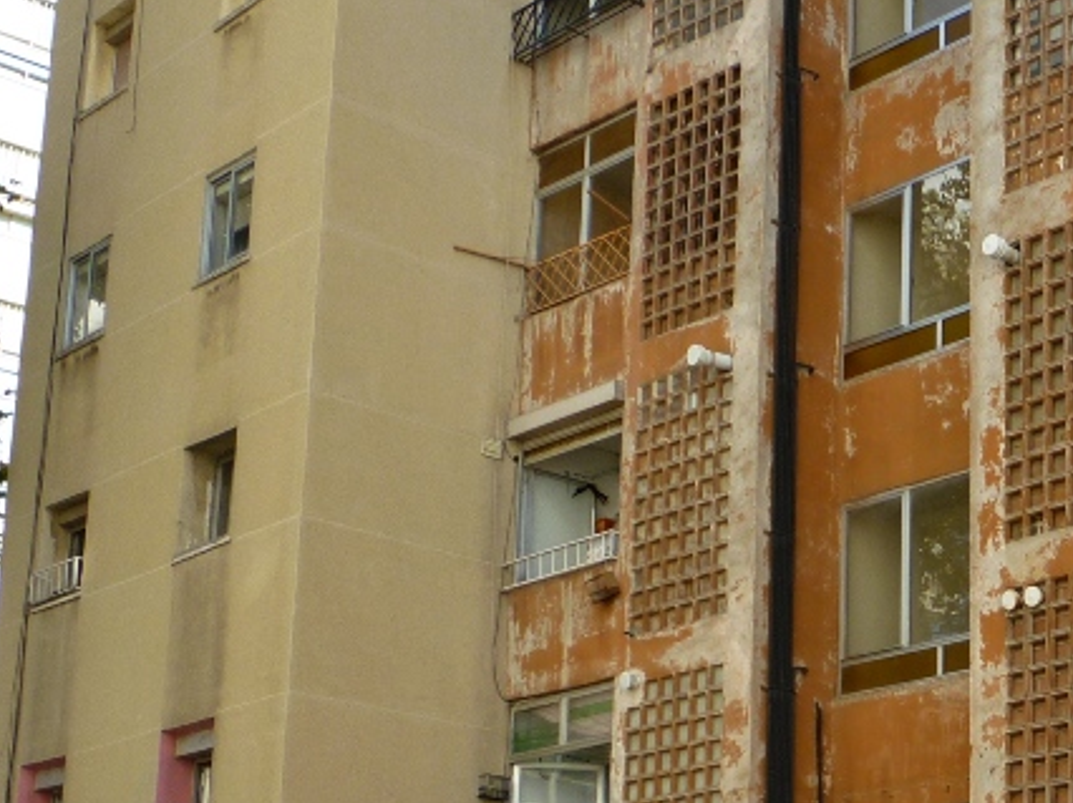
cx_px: 1093
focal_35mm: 68
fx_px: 2107
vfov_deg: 21.1
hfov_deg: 26.9
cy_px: 721
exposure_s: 1/320
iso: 80
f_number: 3.3
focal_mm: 5.2
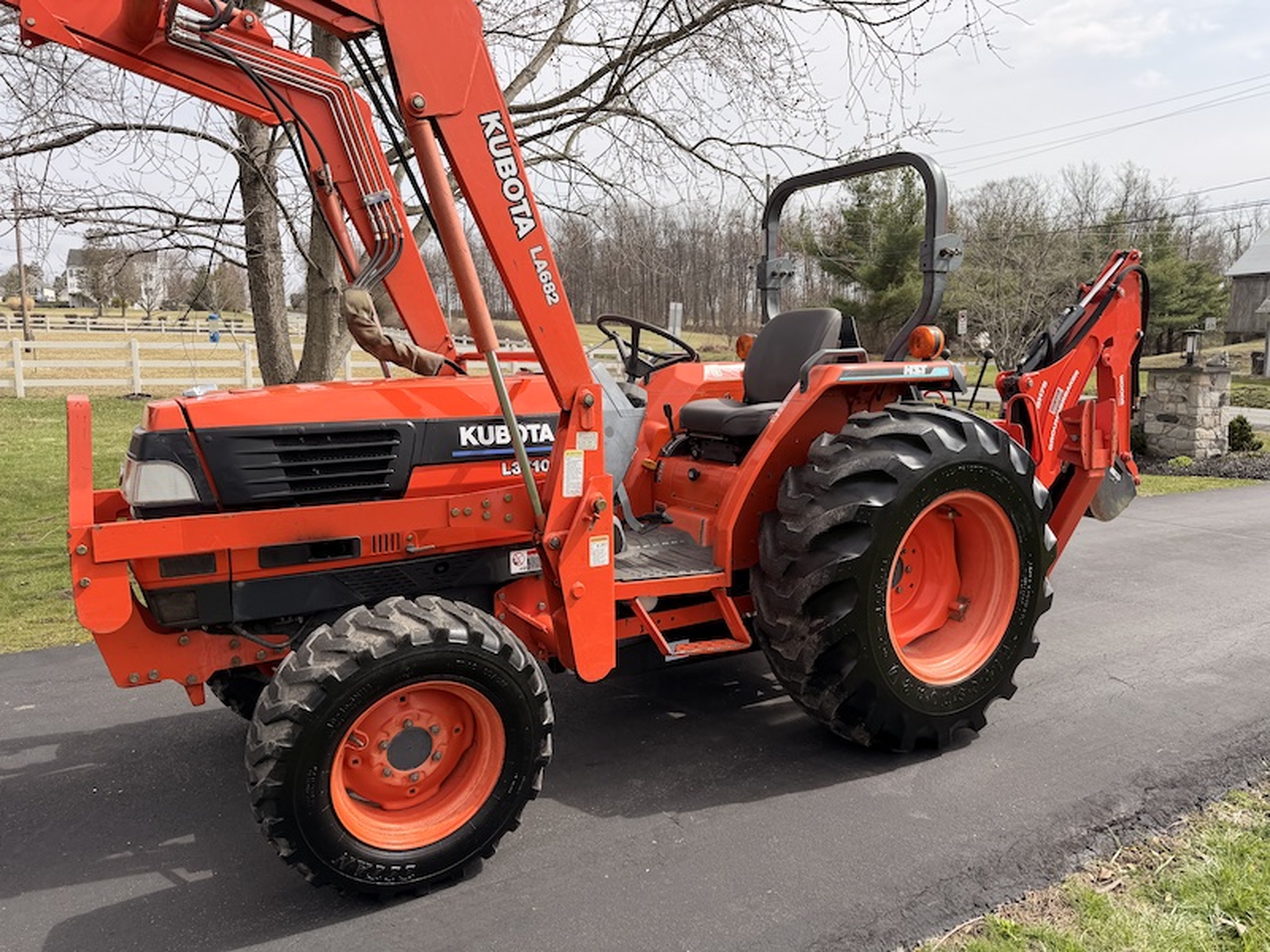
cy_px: 476
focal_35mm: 24
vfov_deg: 56.8
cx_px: 635
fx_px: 881
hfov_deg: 71.6
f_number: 1.78
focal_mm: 6.76
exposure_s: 1/3759
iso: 100
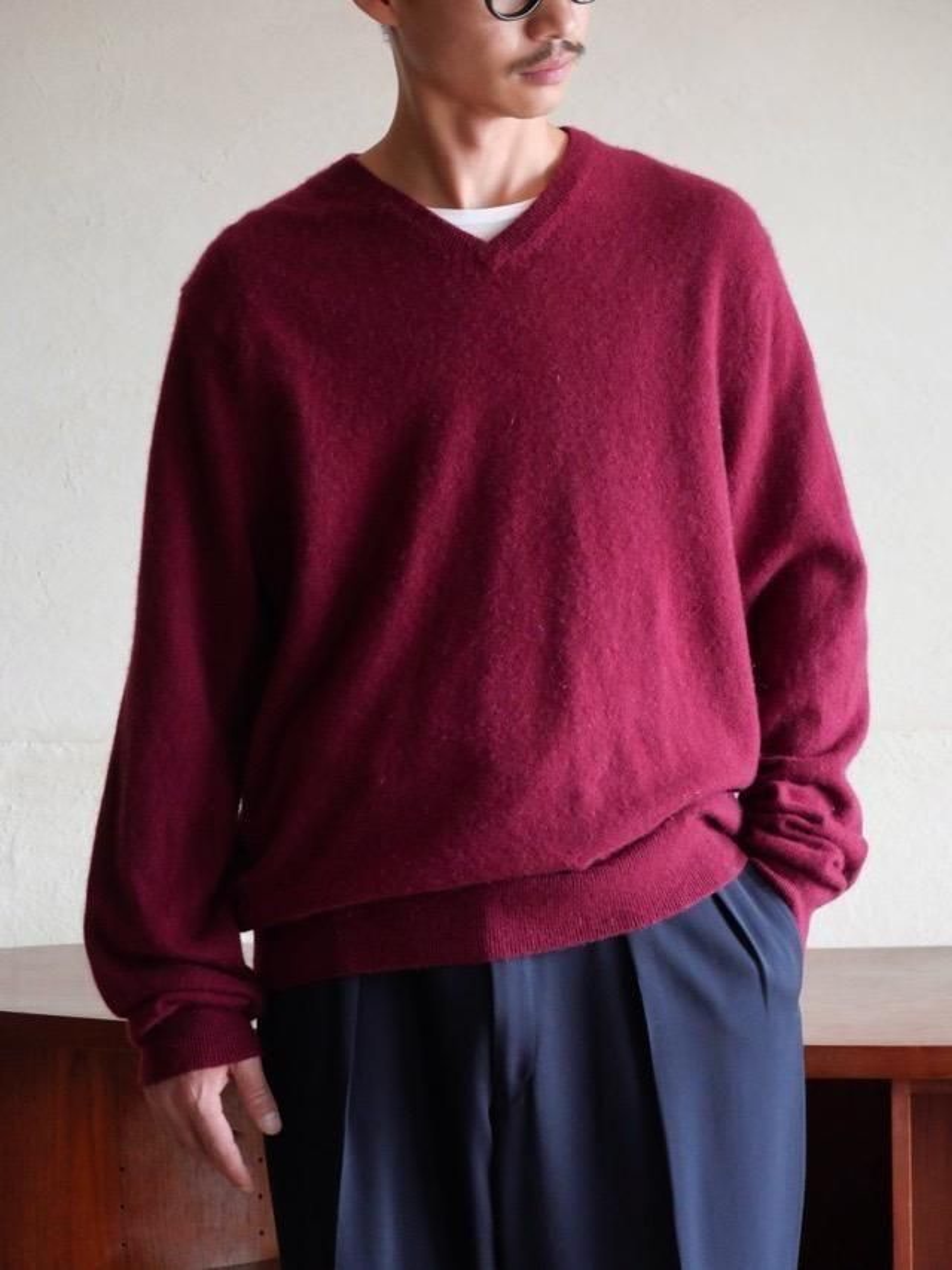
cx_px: 476
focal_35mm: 112
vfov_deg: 17.6
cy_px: 635
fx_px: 4106
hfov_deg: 13.2
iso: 3200
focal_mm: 56
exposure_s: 1/125
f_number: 4
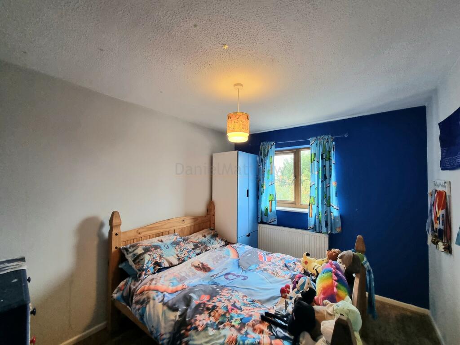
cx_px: 230
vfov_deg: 89.9
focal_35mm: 13
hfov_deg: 106.2
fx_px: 173
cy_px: 172
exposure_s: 1/50
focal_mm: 2.2
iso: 250
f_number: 2.2
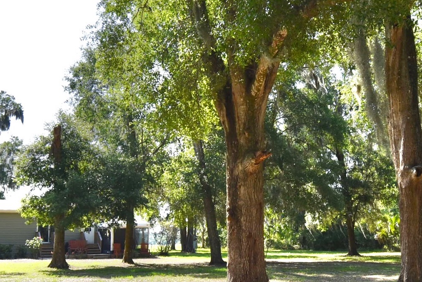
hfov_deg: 41.0
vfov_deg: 28.1
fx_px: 563
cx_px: 232
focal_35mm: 48
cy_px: 150
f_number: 8
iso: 100
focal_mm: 14
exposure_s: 1/200
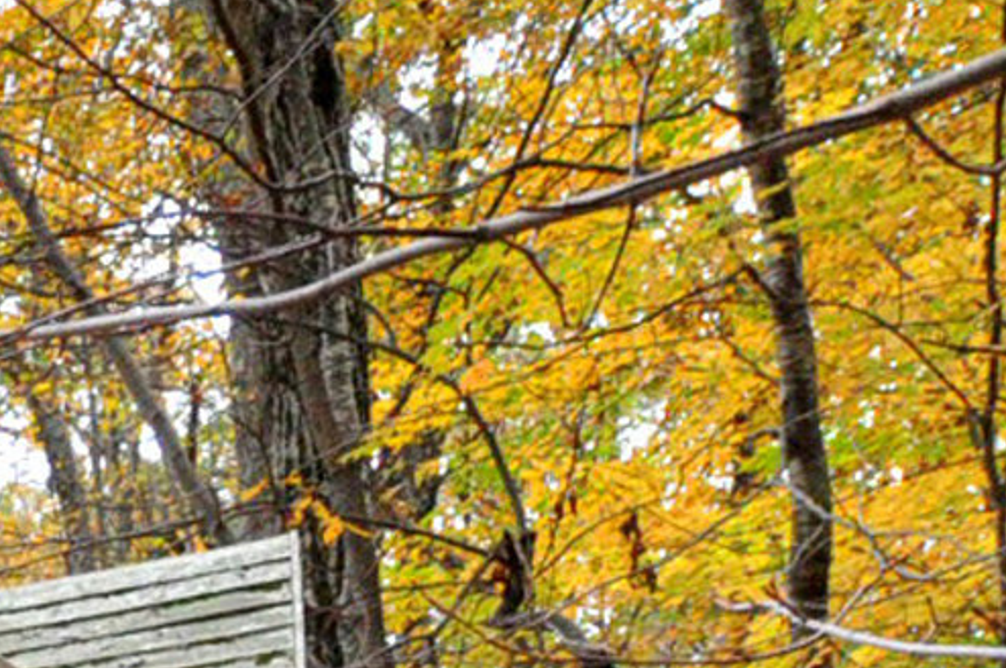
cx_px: -1324
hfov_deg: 15.2
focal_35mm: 88
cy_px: 1593
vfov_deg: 12.3
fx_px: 2456
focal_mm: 10
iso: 2000
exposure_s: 1/125
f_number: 8
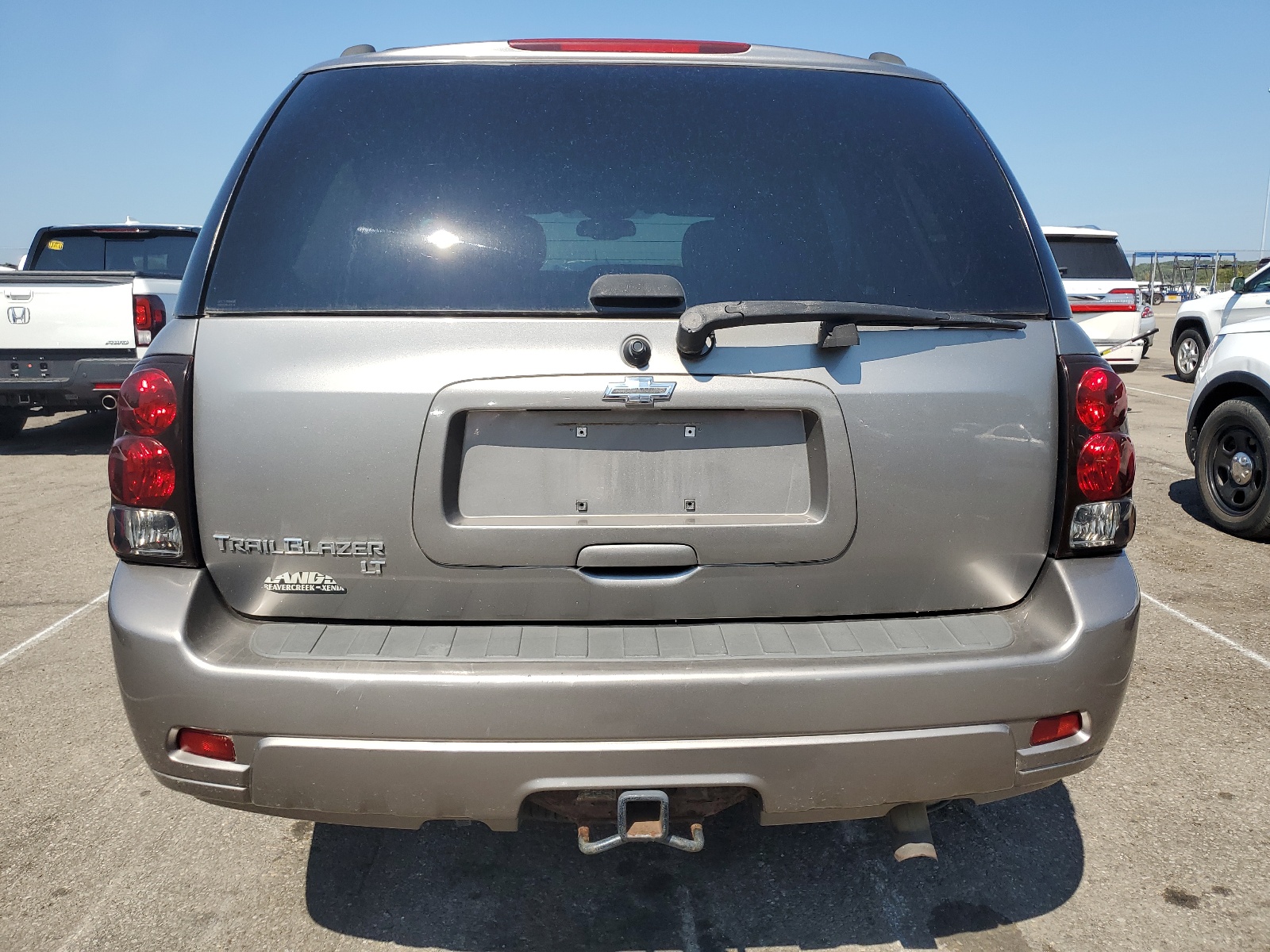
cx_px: 635
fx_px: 954
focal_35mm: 26
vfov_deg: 53.1
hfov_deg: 67.3
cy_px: 476
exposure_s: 1/3333
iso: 50
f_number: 1.5
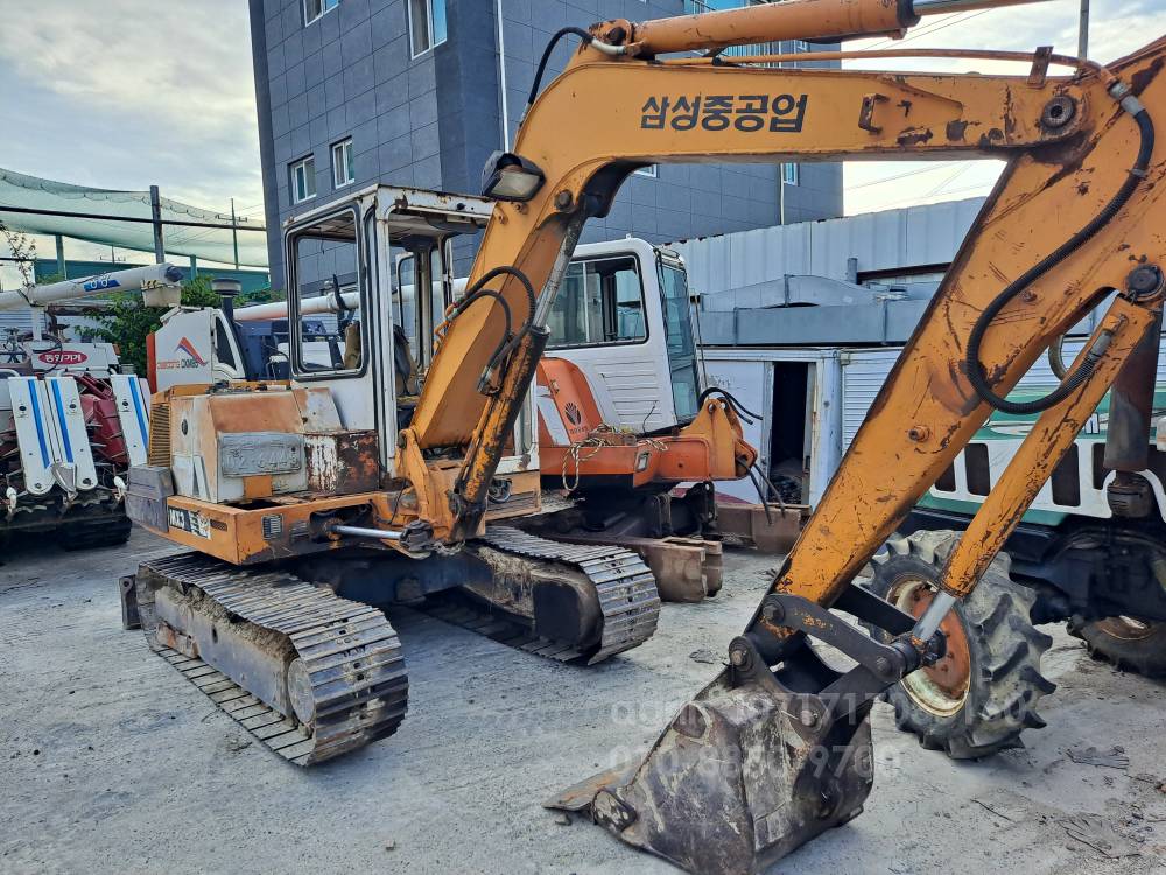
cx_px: 583
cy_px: 438
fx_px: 842
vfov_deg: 54.9
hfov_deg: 69.4
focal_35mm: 25
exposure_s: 1/317
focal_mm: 4.6
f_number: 2
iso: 32
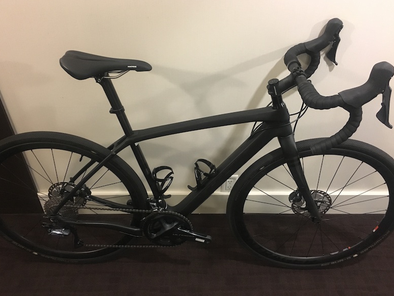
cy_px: 144
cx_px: 195
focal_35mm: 30
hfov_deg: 60.0
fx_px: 342
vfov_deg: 46.8
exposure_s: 1/15
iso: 250
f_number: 2.2
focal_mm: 4.15
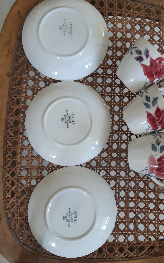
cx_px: 99
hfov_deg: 44.3
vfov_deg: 66.5
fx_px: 200
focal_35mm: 28
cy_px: 131
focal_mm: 3.92
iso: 100
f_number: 1.7
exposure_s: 1/50
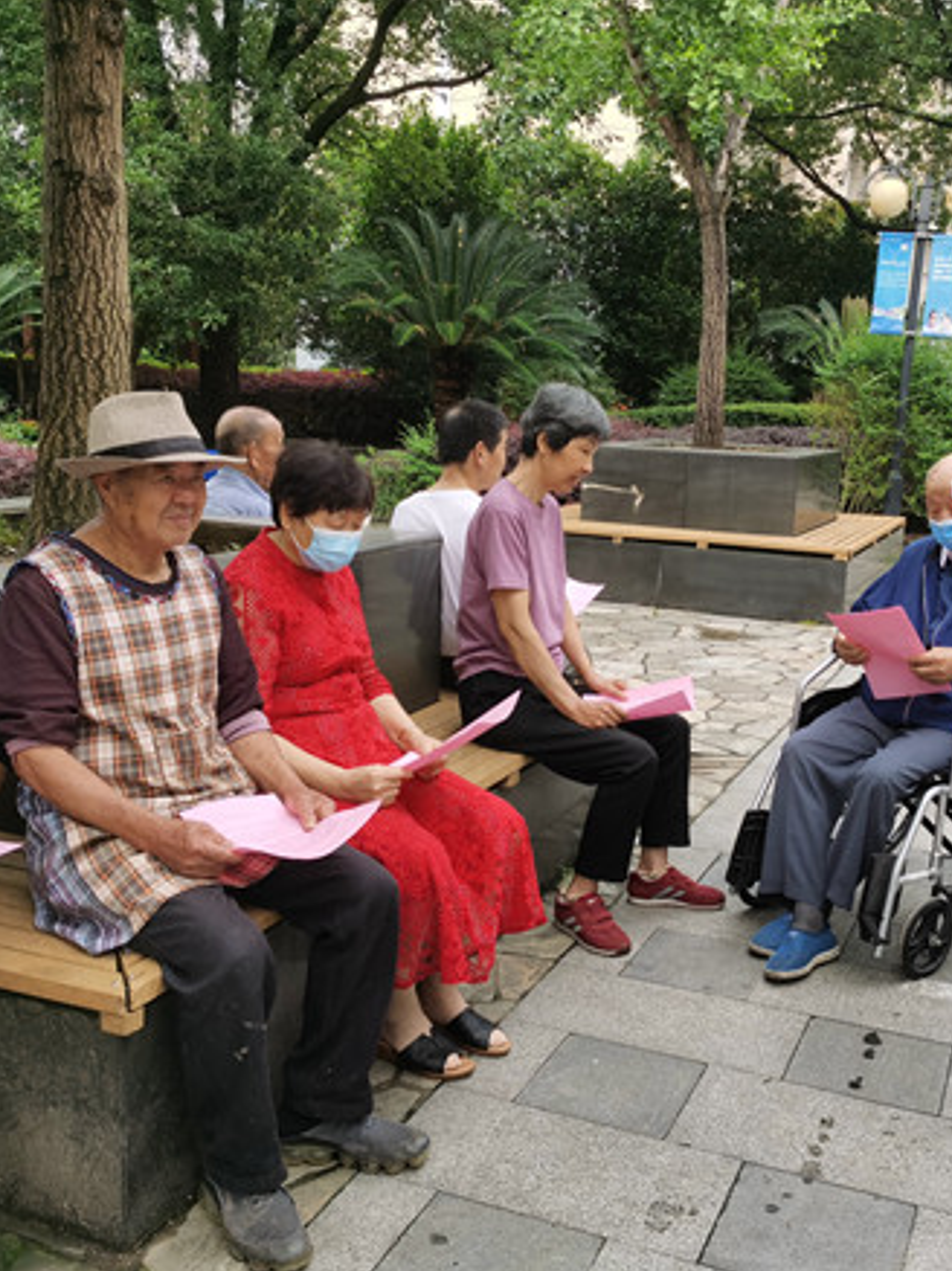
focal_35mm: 37
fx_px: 1358
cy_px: 627
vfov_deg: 50.2
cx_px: 586
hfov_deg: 38.4
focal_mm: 5.56
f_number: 1.6
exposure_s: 1/702
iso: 50
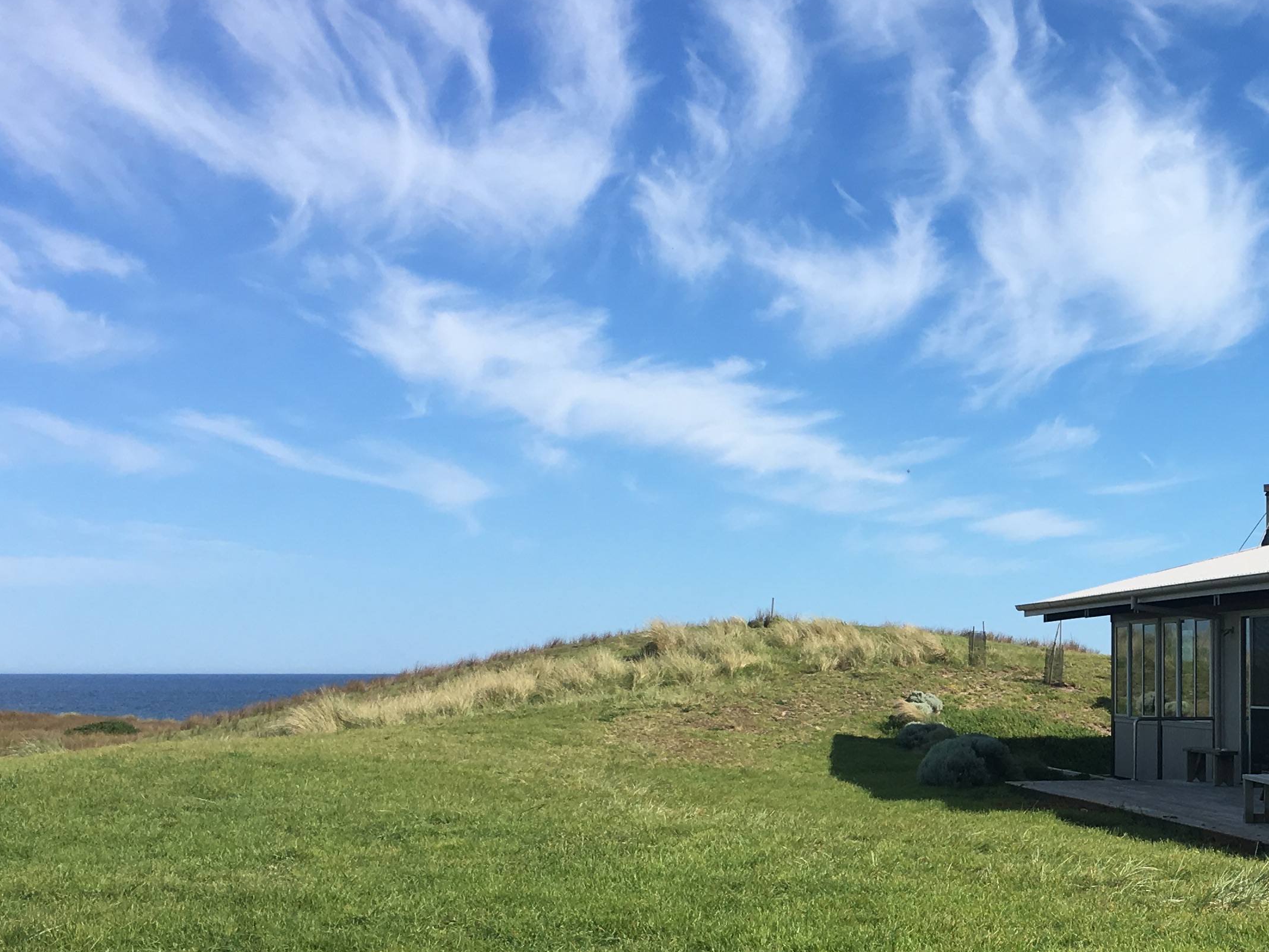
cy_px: 668
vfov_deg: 26.3
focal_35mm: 55
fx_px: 2016
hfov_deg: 33.0
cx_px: 1164
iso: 25
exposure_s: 1/1709
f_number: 2.2
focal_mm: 4.15
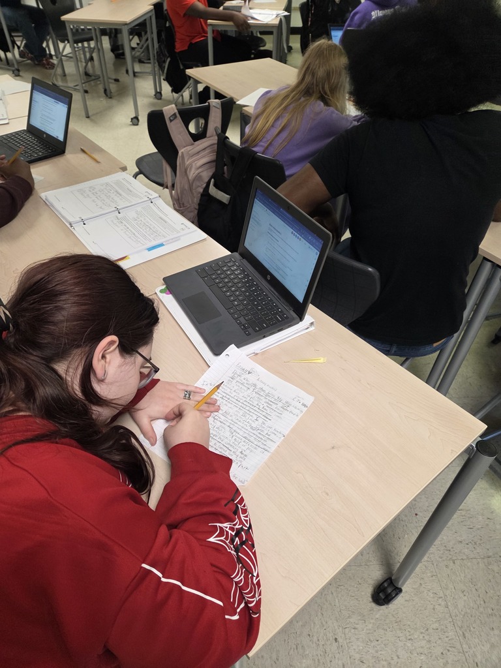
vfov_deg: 73.9
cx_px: 250
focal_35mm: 23
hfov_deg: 58.9
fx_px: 444
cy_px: 334
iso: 400
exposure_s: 1/120
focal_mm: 5.4
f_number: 1.8
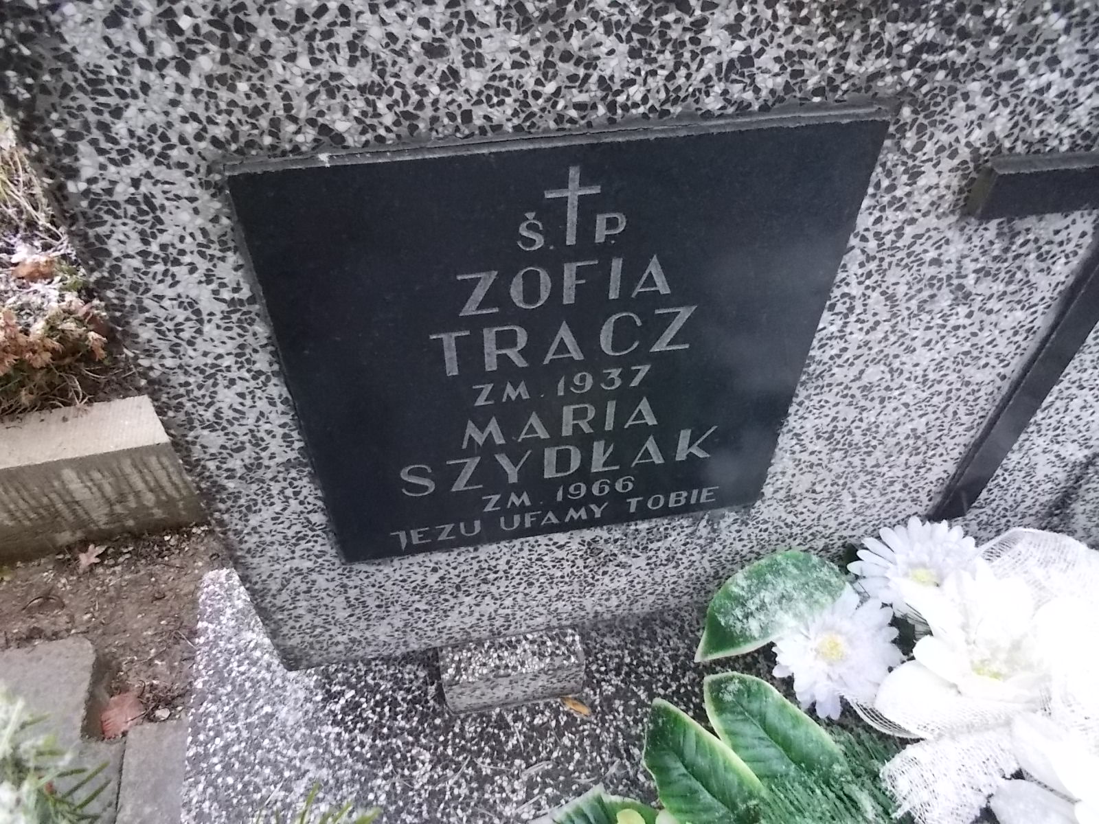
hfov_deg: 67.3
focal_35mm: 26
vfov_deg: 53.1
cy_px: 412
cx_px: 550
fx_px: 825
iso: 400
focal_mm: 4.6
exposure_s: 1/60
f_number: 3.2
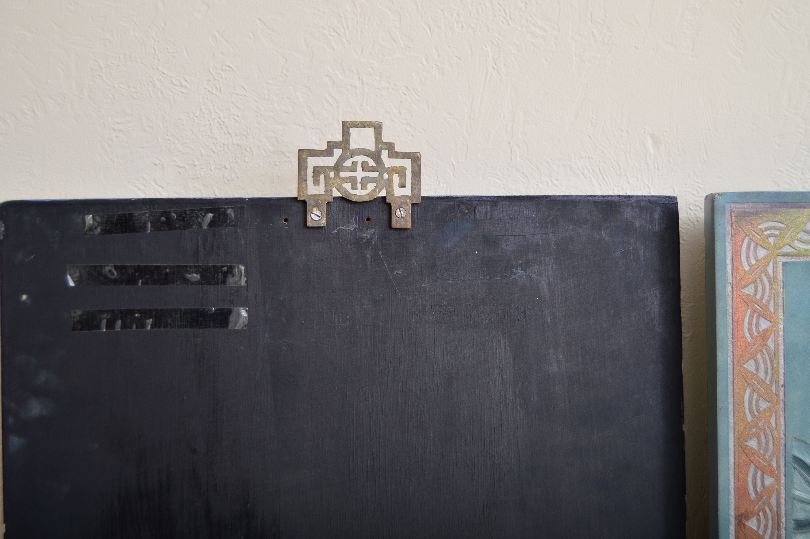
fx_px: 1045
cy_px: 270
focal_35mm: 46
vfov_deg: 28.9
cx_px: 405
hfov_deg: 42.4
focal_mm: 31
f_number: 4.2
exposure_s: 1/200
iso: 200
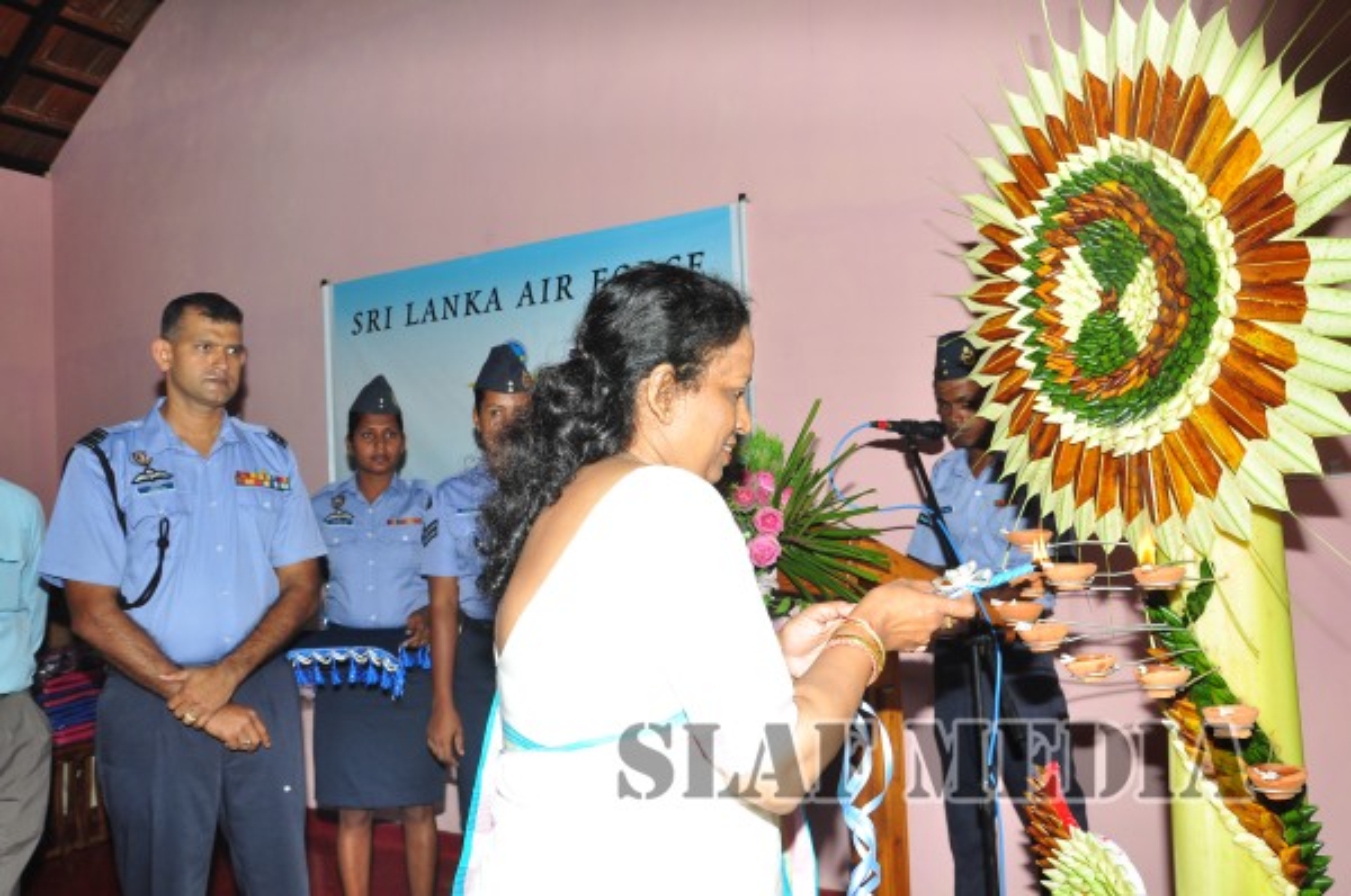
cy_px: 448
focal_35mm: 27
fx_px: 1012
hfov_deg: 67.5
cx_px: 676
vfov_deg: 47.8
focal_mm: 18
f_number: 5.6
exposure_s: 1/160
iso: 320
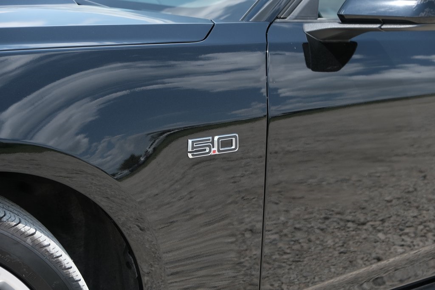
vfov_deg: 16.5
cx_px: 218
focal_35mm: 83
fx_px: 1003
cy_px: 145
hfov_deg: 24.5
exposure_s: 1/320
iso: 160
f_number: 5
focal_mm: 55
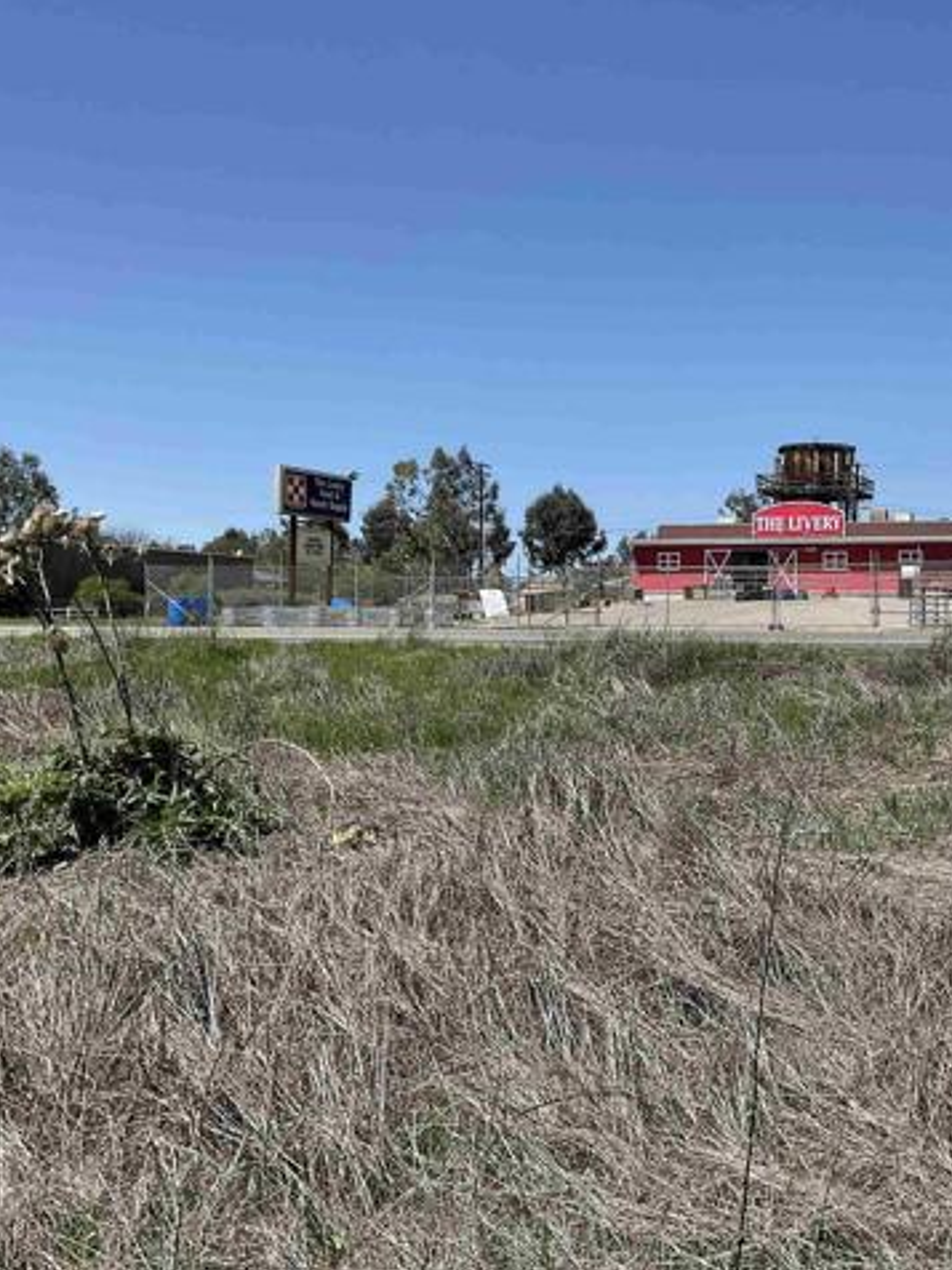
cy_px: 635
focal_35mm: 39
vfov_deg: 47.9
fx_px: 1430
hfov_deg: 36.0
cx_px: 715
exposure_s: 1/2227
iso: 16
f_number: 1.8
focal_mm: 3
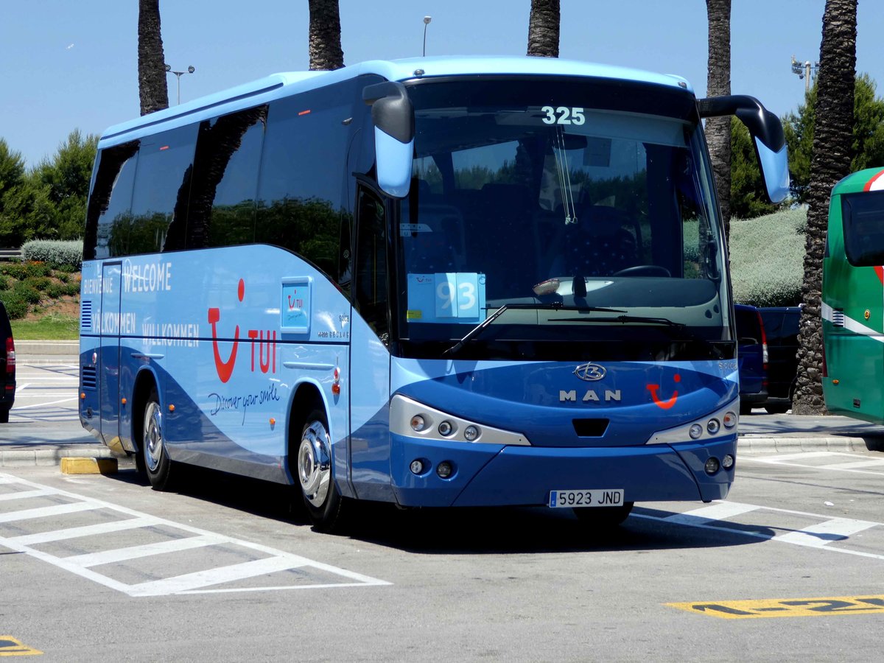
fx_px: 2298
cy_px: 332
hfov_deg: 21.8
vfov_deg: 16.4
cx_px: 442
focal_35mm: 90
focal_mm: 16.1
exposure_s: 1/320
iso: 80
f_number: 4.9
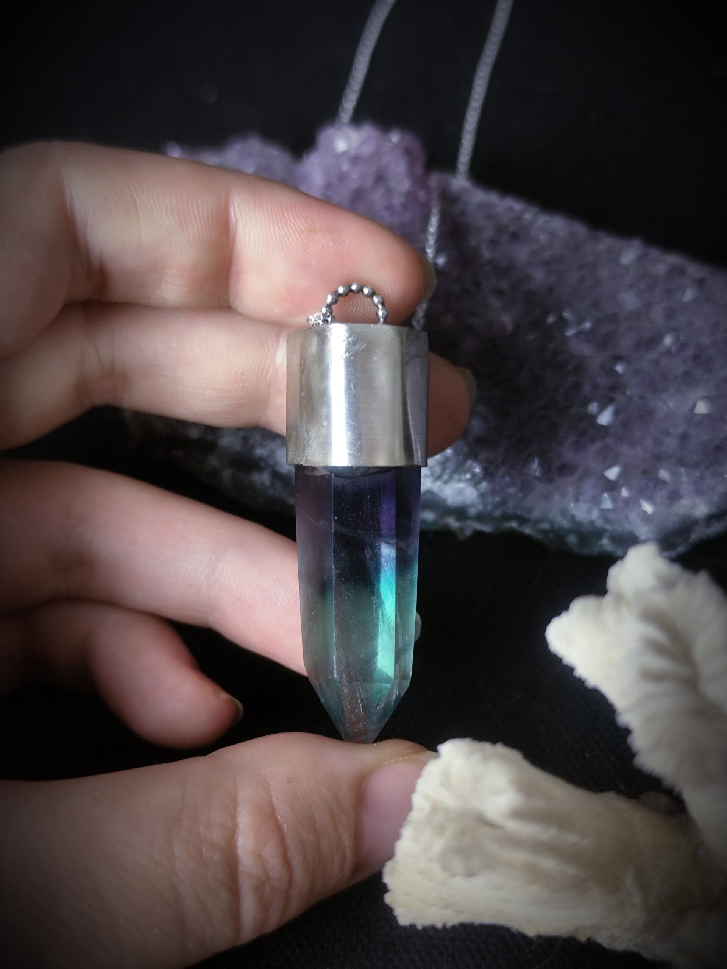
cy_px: 484
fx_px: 1288
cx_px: 364
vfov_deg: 41.2
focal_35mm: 46
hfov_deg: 31.5
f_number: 1.65
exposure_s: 1/25
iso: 200
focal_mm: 6.19
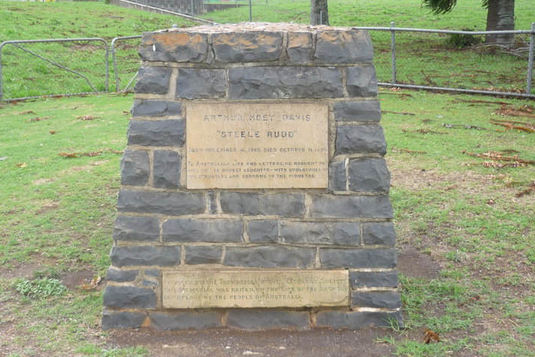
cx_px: 235
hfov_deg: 45.3
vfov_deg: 31.2
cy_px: 200
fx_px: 639
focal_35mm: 43
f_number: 2.8
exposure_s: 1/125
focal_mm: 5.5
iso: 100
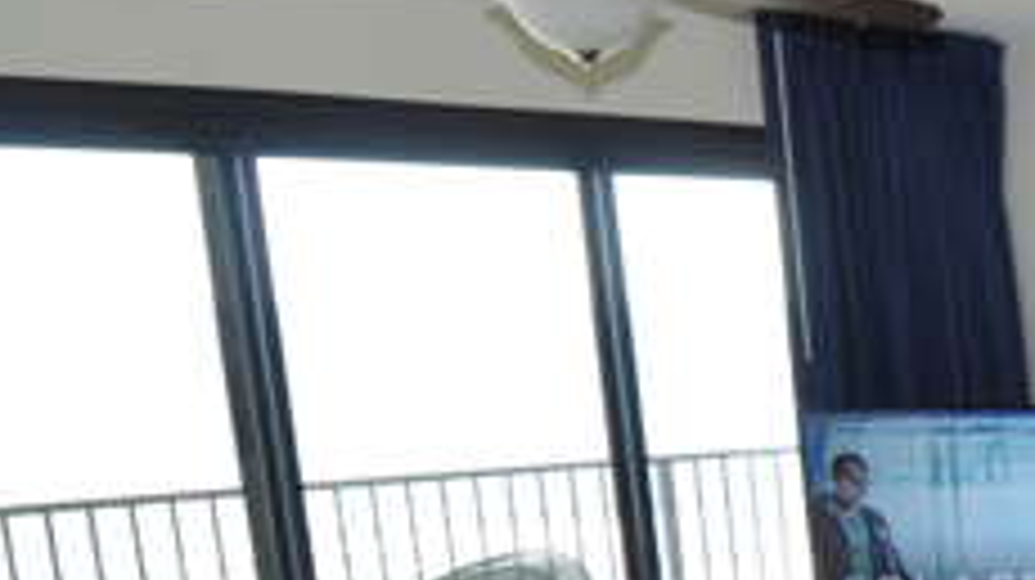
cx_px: 1629
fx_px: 1728
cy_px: 692
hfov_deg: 24.3
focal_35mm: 63
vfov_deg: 18.1
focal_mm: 12
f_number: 5.6
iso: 360
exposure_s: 1/125
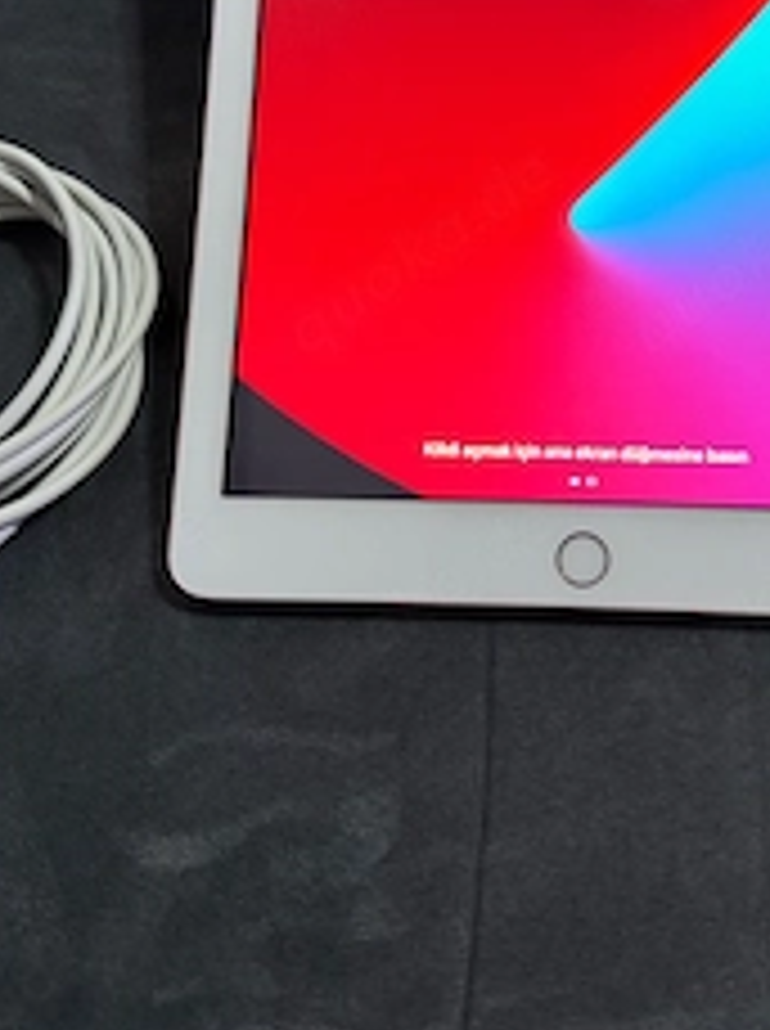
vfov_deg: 43.9
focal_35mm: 42
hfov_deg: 33.9
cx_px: 518
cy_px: 301
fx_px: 1249
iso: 200
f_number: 1.78
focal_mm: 6.76
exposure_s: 1/50
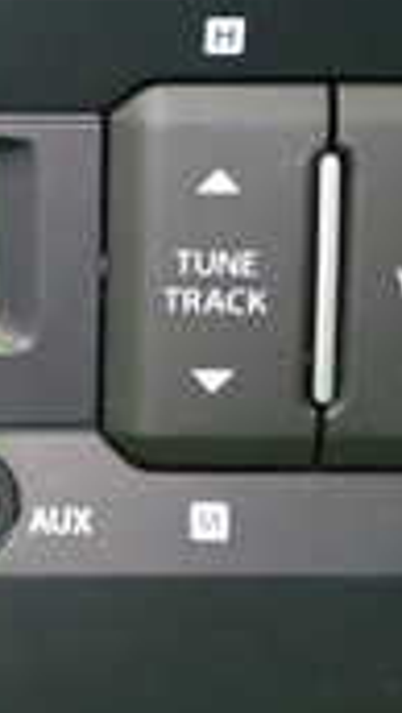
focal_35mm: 137
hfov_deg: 8.7
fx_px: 2591
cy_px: 170
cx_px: -203
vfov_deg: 15.6
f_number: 2.5
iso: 800
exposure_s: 1/20
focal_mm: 6.37
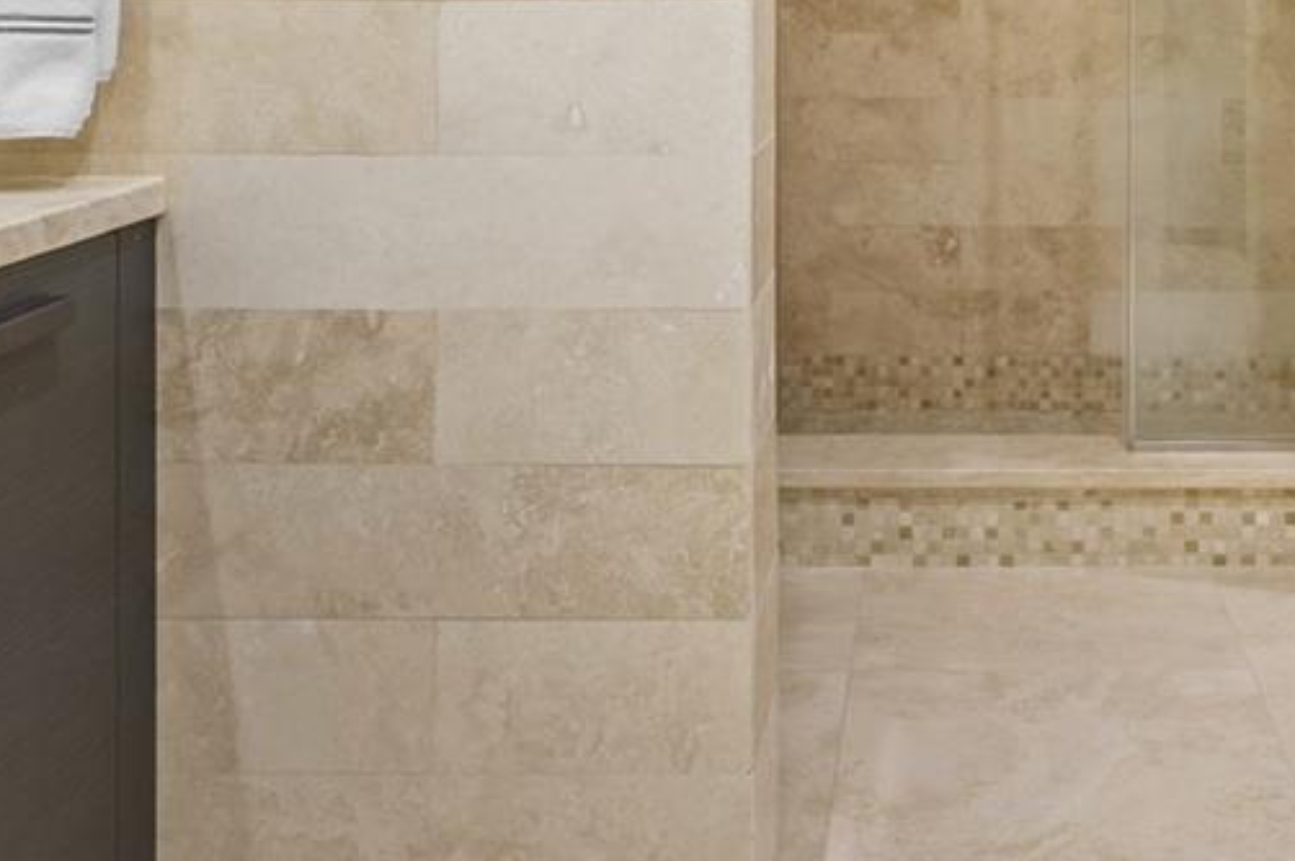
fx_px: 1833
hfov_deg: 37.9
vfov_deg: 25.1
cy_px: -13
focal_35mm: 51
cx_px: 978
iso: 400
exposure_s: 1/2.5
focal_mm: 16
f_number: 9
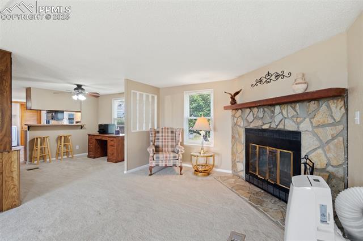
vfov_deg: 73.7
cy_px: 120
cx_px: 182
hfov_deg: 96.8
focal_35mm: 16
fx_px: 161
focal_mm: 16
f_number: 5.6
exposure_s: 1.3
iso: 100
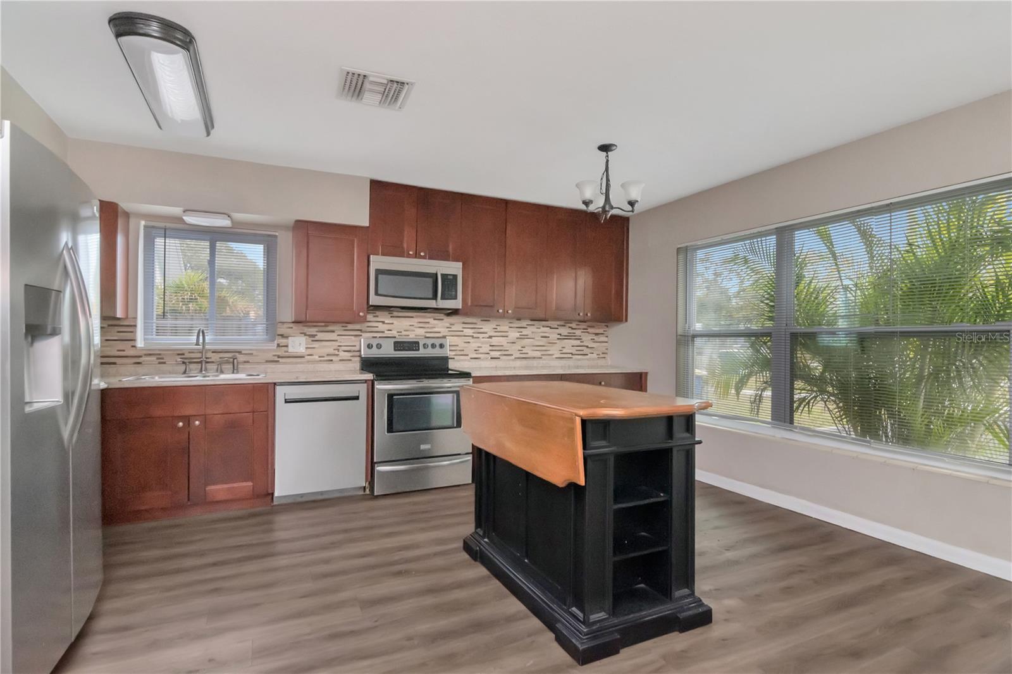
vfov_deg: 69.6
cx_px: 506
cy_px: 337
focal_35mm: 17
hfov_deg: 92.5
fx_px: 485
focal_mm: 11.5
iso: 2000
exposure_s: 1/200
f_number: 8
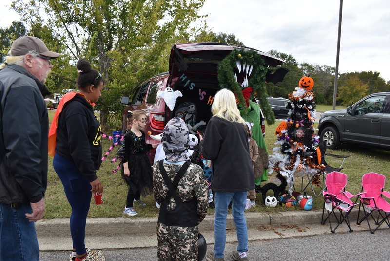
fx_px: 293
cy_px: 130
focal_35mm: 27
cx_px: 195
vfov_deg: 48.0
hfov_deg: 67.4
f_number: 7.1
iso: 110
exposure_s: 1/30
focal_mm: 18
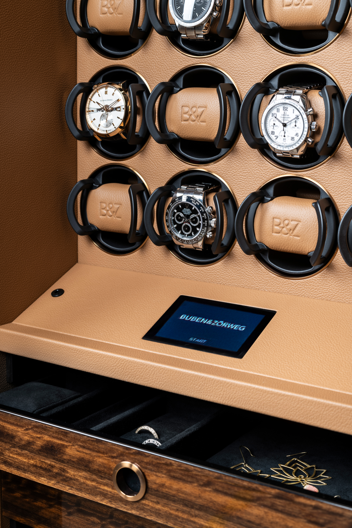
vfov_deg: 39.6
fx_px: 733
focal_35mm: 50
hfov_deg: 27.0
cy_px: 264
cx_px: 176
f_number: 10
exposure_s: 1/200
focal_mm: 50
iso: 100
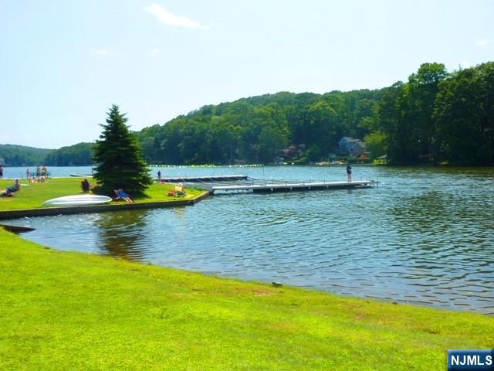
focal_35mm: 37
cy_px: 186
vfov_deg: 38.7
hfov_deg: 50.1
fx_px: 528
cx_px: 247
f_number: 4.5
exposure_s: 1/500
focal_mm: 6.1
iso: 80
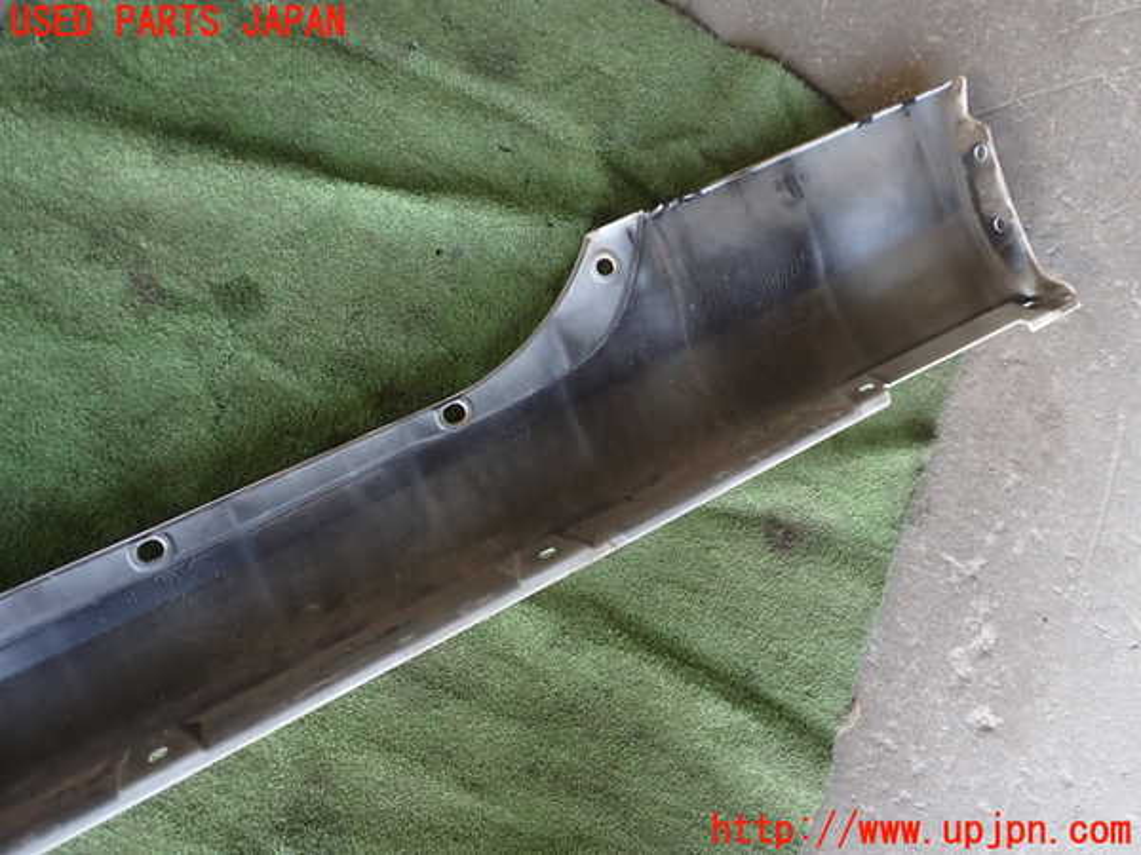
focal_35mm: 30
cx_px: 570
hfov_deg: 60.0
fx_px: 989
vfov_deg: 46.8
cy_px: 428
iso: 160
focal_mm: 5.4
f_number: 2.3
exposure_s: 1/60
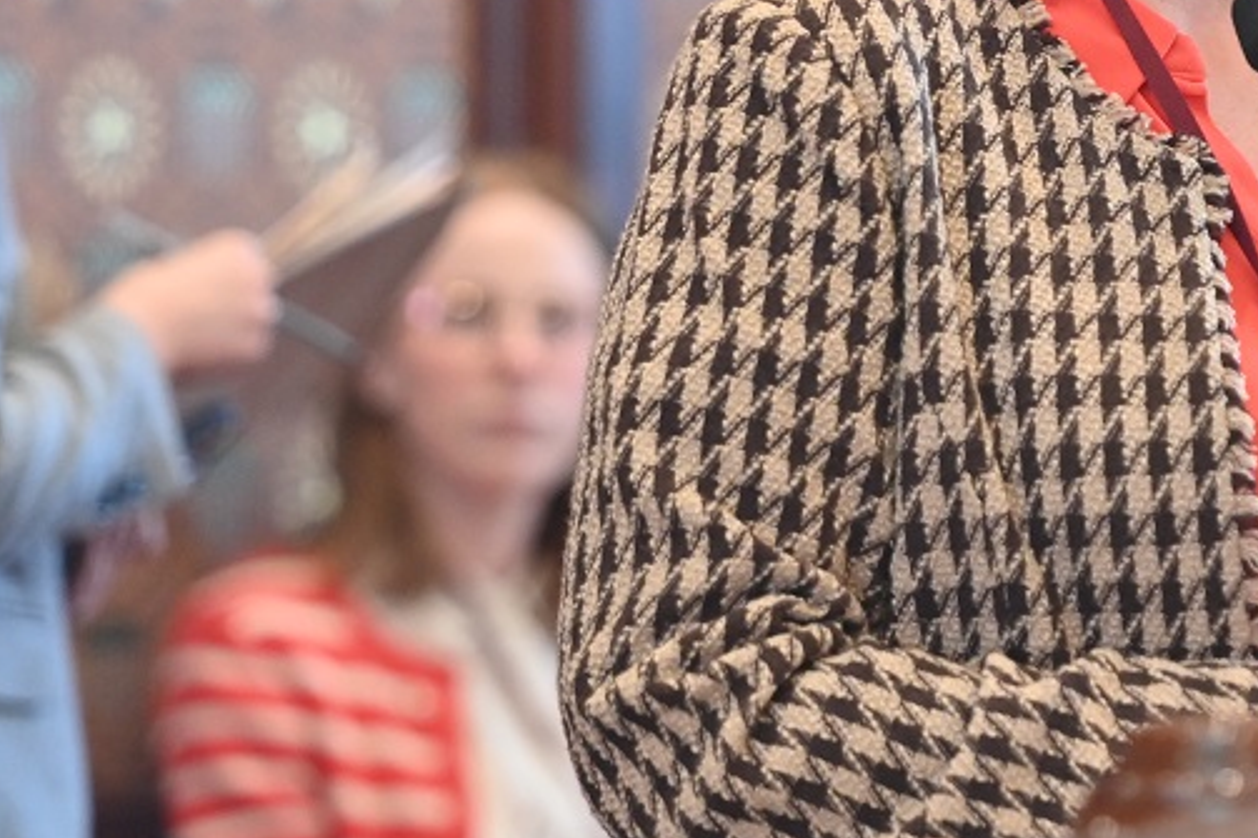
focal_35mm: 370
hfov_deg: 5.6
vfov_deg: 3.7
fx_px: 12924
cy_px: 163
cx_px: 1195
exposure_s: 1/250
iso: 3200
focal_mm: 155
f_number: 2.8
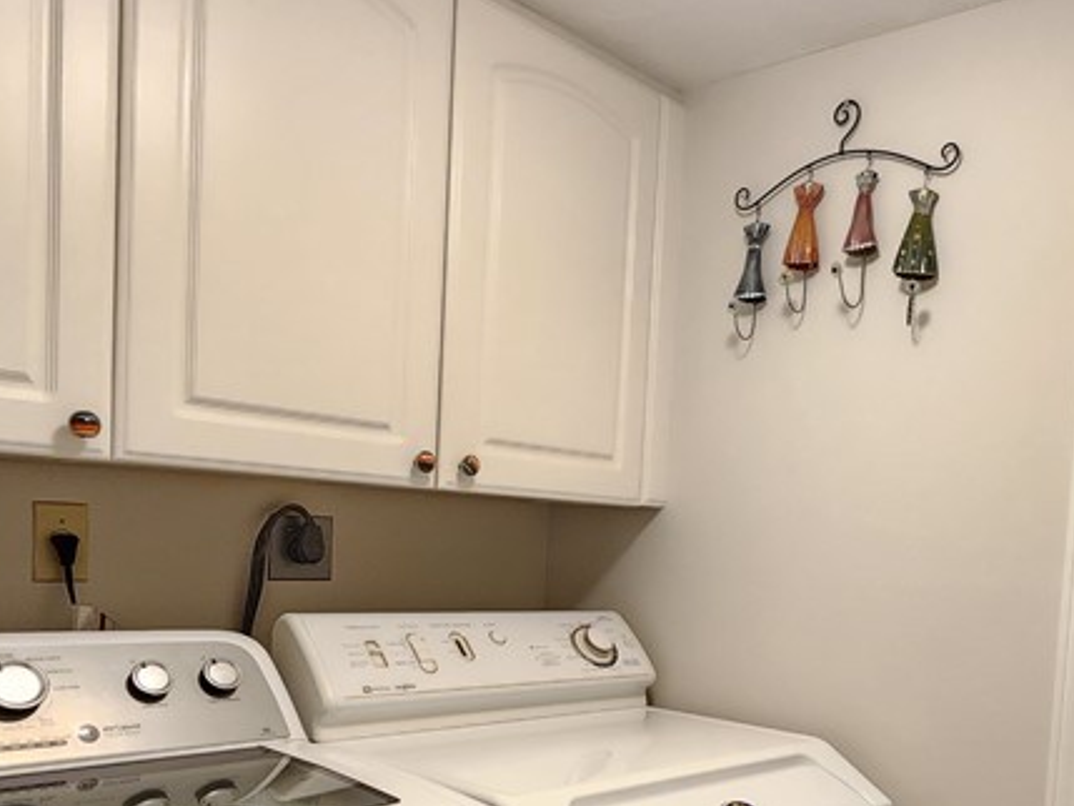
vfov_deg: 43.7
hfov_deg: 56.4
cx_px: 761
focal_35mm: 31
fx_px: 962
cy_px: 621
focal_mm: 2.2
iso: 320
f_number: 2.2
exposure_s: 1/60
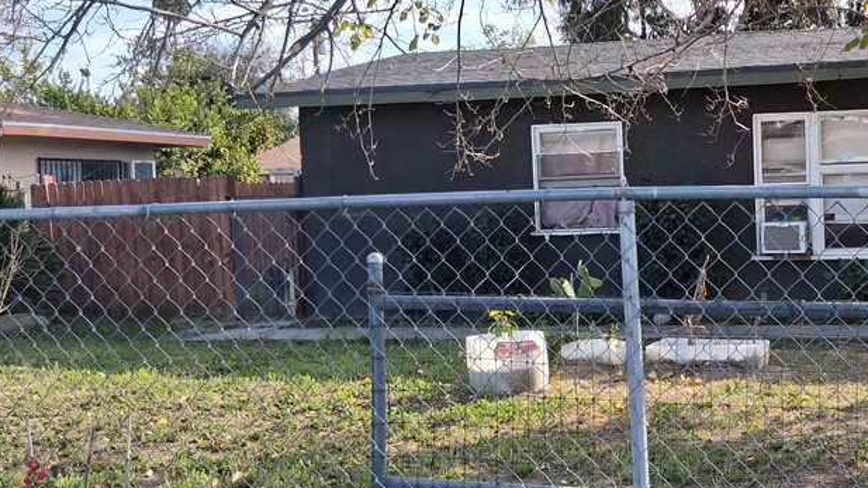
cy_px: 238
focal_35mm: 47
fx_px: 1082
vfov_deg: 25.4
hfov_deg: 41.7
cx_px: 702
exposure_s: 1/262
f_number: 1.8
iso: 25
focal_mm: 3.98
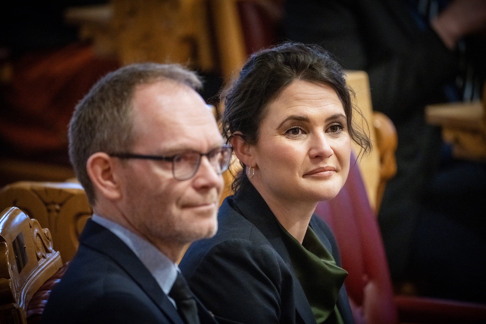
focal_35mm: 400
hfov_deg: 5.2
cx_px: 243
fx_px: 5399
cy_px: 162
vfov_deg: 3.4
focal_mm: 400
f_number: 5.6
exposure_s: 1/250
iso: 12800
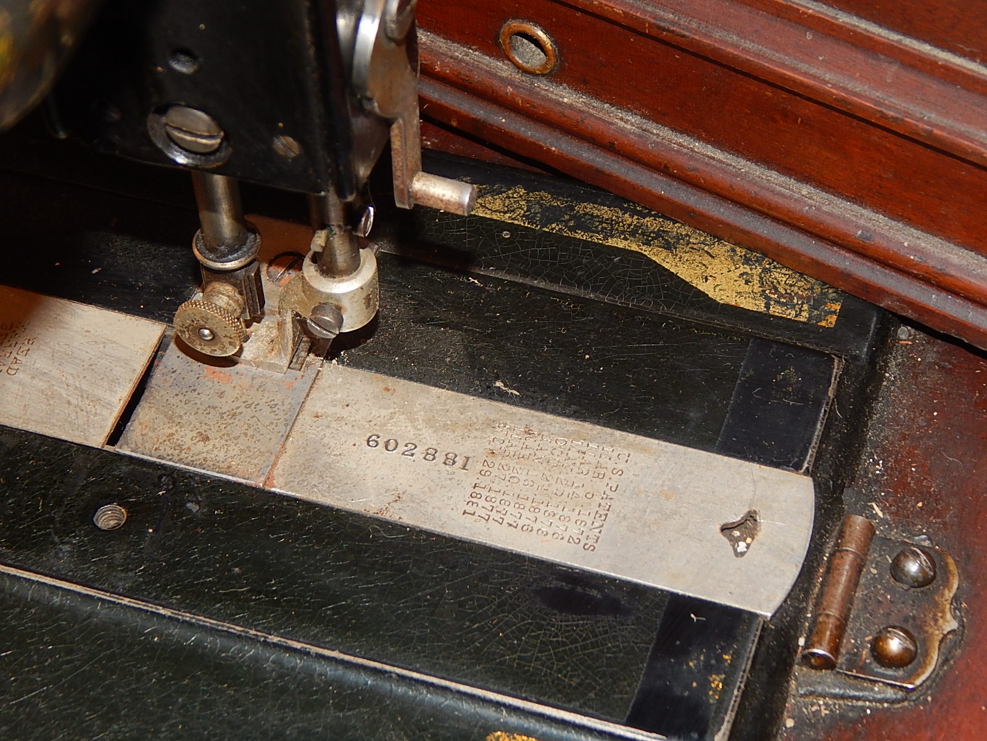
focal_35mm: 85
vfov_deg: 17.4
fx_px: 2424
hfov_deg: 23.0
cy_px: 370
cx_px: 494
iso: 200
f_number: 4.3
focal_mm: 15.3
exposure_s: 1/30
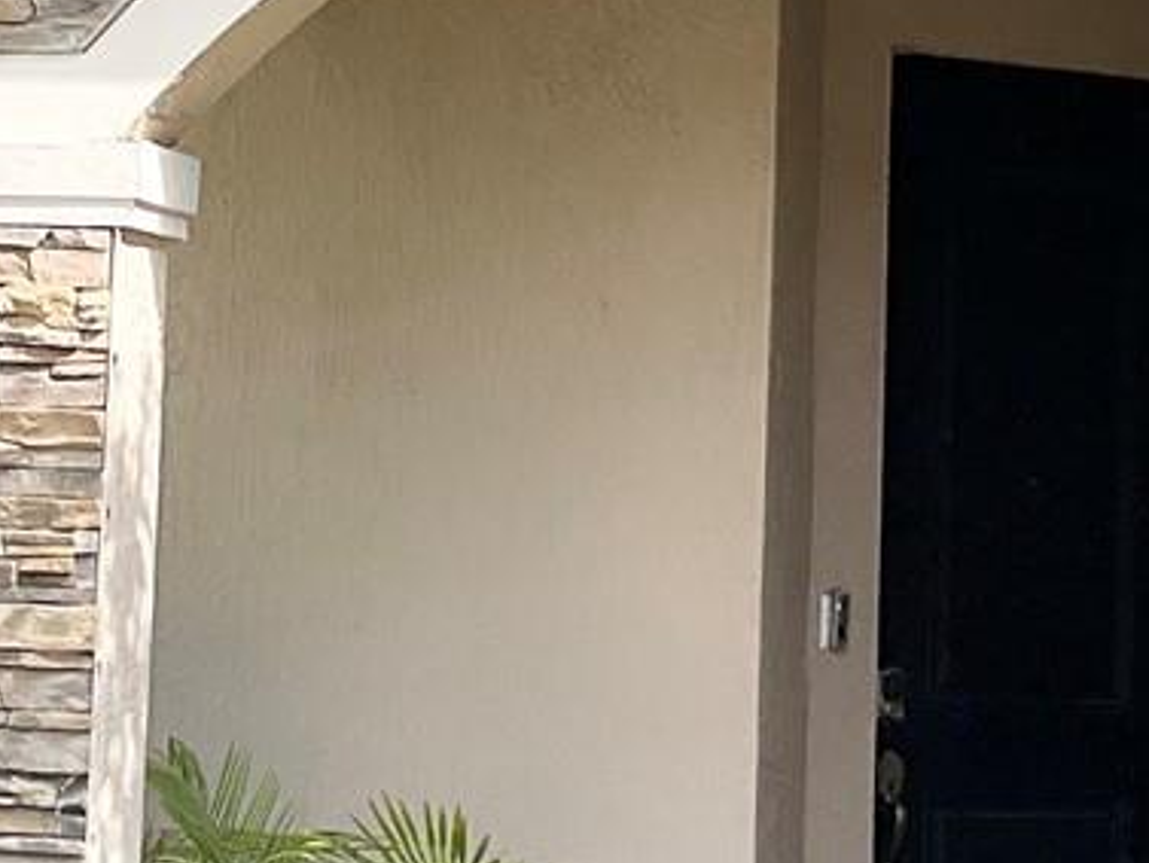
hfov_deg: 16.0
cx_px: 402
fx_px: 4084
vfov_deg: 12.0
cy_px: 82
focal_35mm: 123
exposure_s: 1/997
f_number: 1.8
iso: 16
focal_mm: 3
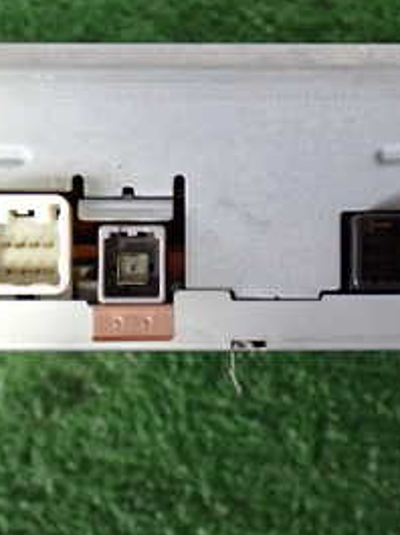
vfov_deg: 21.0
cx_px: 226
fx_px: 1436
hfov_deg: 15.8
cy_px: 174
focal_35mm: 93
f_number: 2.8
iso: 640
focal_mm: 7.31
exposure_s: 1/40
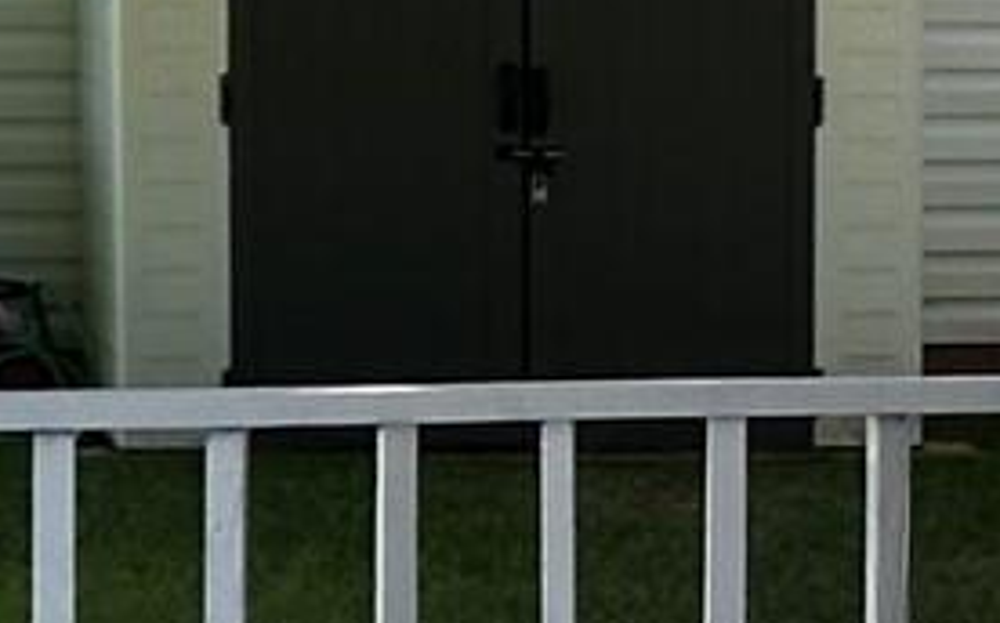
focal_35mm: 378
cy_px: 764
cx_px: 1272
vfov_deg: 3.5
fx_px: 10293
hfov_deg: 5.5
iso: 64
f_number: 1.78
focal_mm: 6.86
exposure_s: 1/532
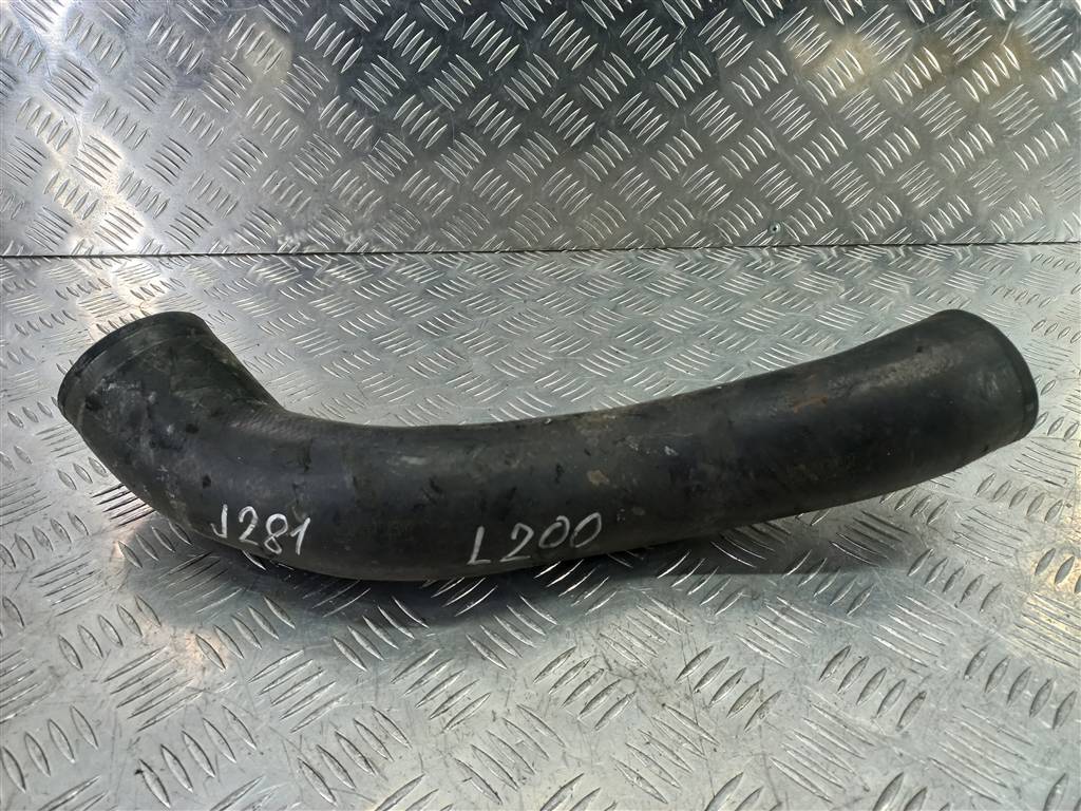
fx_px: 781
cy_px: 406
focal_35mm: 25
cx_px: 540
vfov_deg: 54.9
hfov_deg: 69.4
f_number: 1.8
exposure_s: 1/50
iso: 64
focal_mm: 4.6
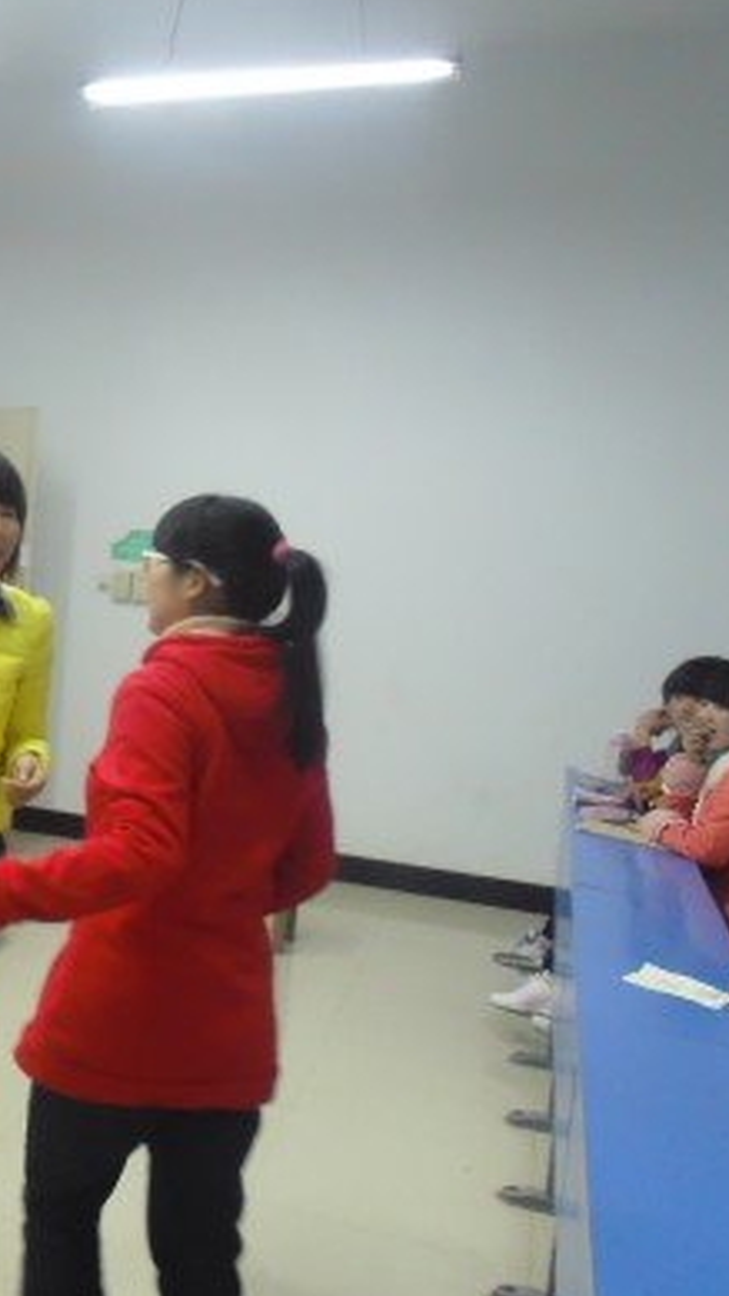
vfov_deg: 50.5
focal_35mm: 40
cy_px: 666
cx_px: -73
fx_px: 1374
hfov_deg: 27.2
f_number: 3.5
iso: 400
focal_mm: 4.6
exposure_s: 1/20
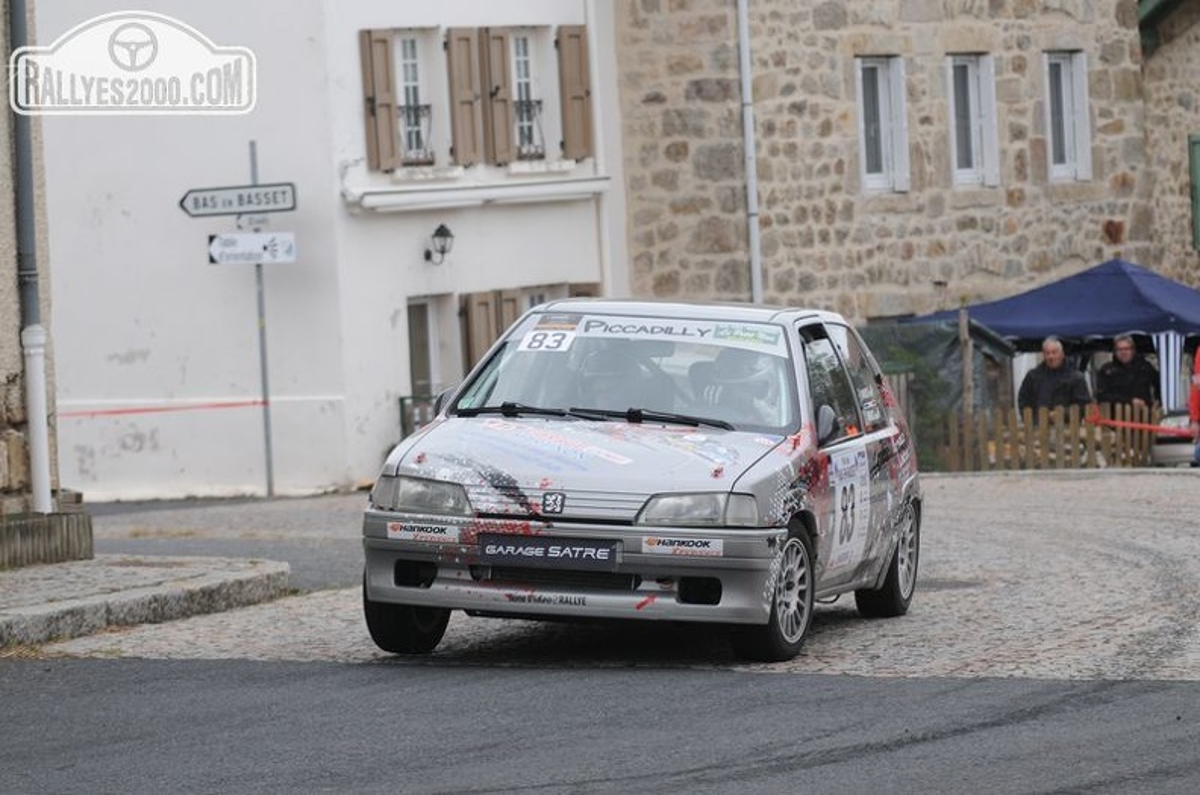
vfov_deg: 7.6
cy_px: 398
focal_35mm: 180
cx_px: 600
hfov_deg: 11.4
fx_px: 5989
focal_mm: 120
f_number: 14
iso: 500
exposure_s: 1/800
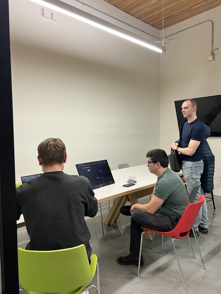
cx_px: 110
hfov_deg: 53.1
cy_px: 147
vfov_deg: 67.3
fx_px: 221
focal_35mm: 26
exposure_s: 1/75
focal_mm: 5.7
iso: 125
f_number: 1.5
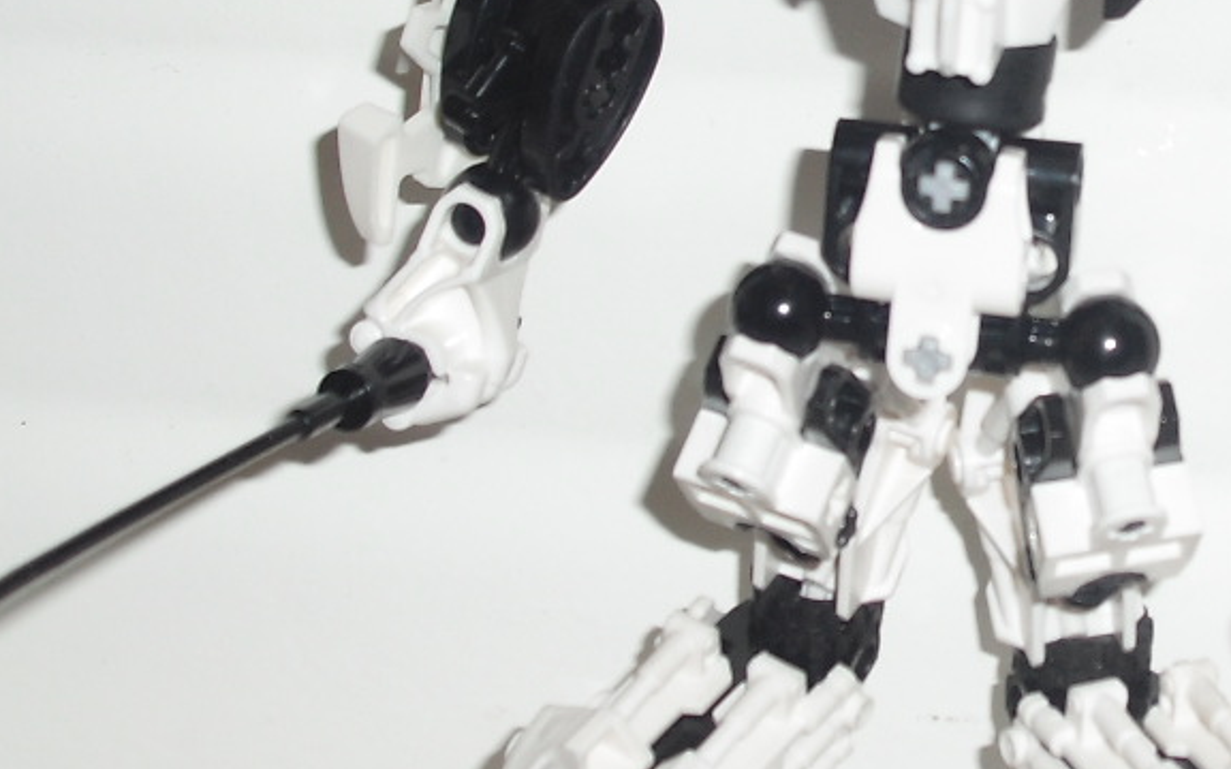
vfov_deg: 12.3
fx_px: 3556
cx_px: 1004
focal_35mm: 106
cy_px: 141
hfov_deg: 19.4
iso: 64
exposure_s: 1/60
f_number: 3.1
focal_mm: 6.3
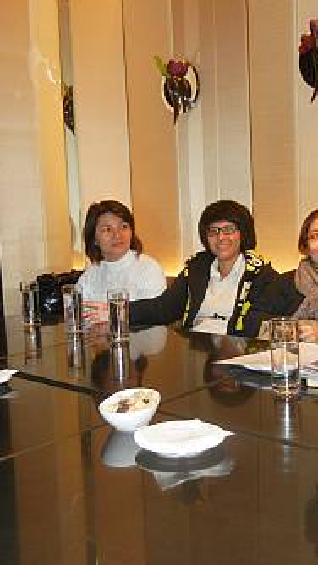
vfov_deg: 46.4
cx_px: 191
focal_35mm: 44
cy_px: 284
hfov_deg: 27.1
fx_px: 659
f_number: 3.5
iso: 200
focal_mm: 5.4
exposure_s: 1/30
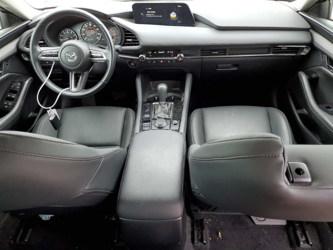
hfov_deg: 67.3
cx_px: 166
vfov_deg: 53.1
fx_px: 250
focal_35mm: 26
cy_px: 125
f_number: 1.5
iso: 64
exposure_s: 1/60.2
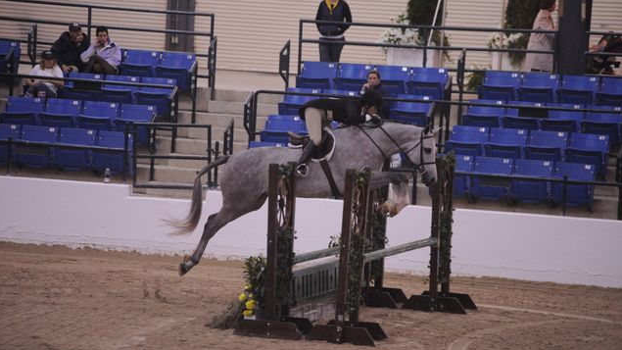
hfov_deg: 10.2
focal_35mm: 211
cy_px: 192
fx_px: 3480
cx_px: 311
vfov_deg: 5.8
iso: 5000
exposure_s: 1/400
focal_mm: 200
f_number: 2.8
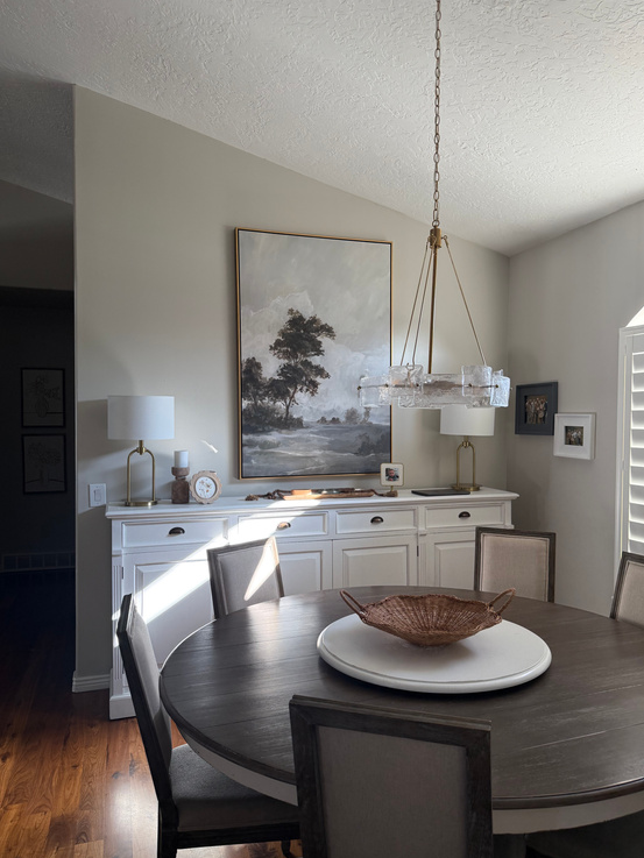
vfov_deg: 69.4
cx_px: 326
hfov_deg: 54.9
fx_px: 620
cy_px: 435
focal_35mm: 25
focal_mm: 6.76
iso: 125
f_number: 1.78
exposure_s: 1/179
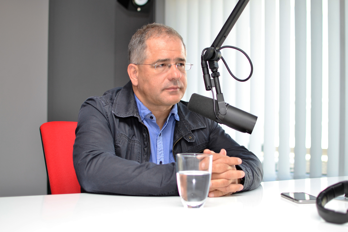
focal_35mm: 52
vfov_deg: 25.8
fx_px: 508
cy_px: 116
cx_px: 174
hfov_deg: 37.8
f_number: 2.2
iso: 200
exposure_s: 1/200
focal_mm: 35
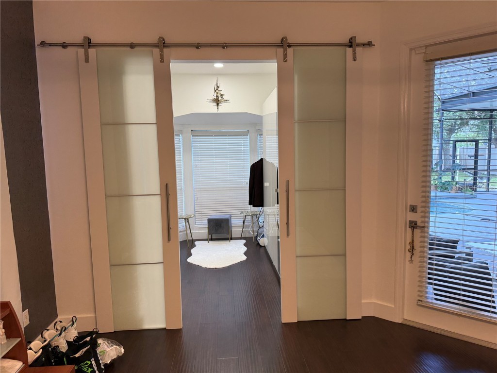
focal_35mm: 24
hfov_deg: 71.6
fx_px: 345
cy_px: 186
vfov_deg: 56.8
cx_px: 248
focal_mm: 6.76
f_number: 1.78
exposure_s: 1/120
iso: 125
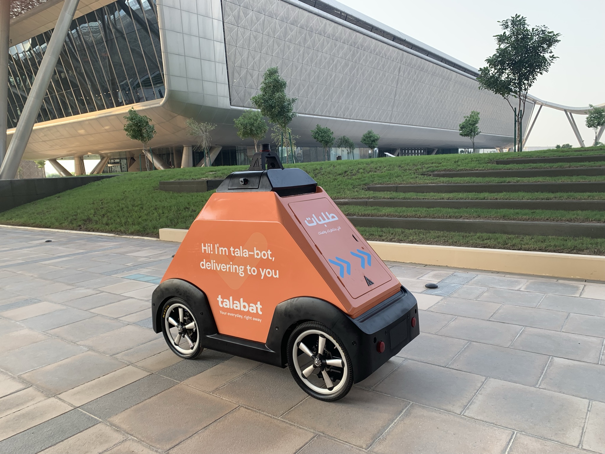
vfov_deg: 53.1
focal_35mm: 26
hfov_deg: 67.3
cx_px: 302
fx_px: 454
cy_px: 227
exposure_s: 1/220
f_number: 1.8
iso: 25
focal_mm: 4.25
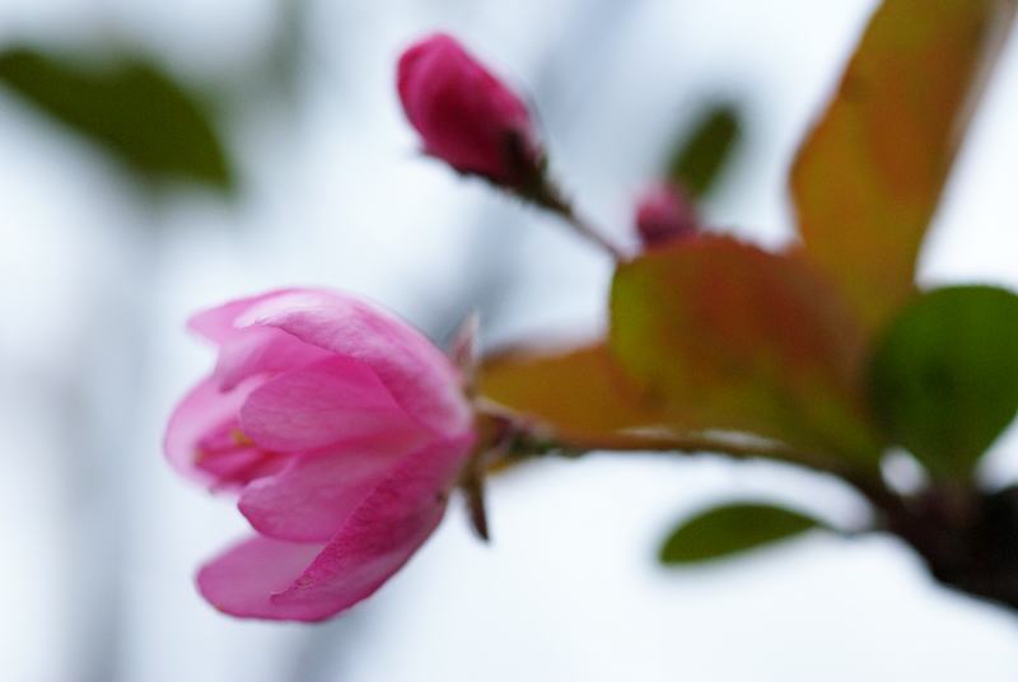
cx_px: 509
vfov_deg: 18.2
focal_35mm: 75
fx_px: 2124
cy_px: 341
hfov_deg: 27.0
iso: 800
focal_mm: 50
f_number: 3.5
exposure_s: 1/100
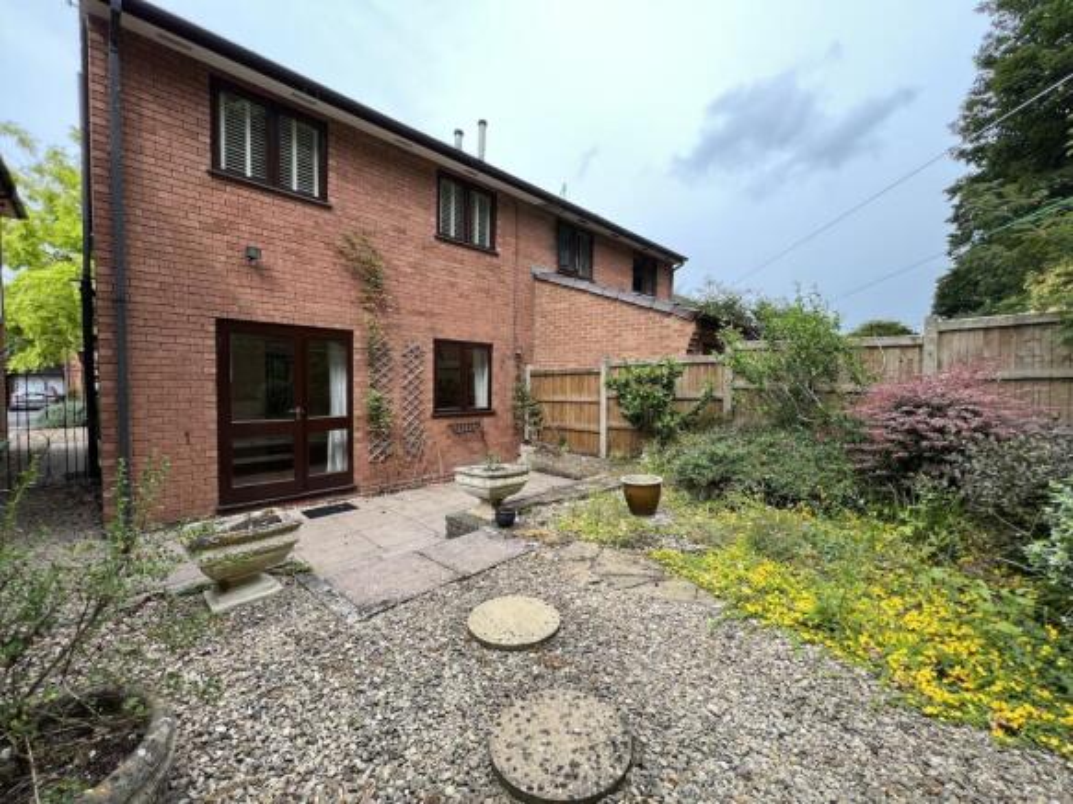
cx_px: 536
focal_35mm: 13
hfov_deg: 106.2
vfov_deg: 89.9
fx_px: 403
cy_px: 402
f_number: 1.8
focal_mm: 1.57
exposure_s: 1/327
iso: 32
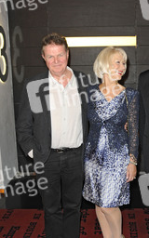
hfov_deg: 25.2
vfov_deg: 39.5
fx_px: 331
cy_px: 138
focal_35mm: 51
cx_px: 102
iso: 800
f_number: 5.6
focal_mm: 32
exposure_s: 1/60
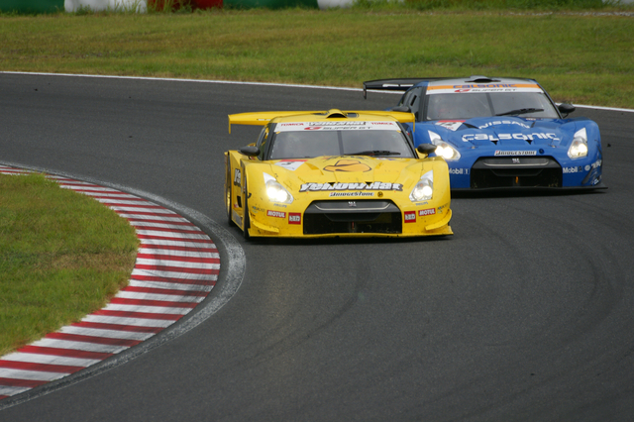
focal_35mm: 600
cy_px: 211
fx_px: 10561
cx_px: 317
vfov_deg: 2.3
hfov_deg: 3.4
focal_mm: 400
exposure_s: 1/1250
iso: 200
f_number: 6.3
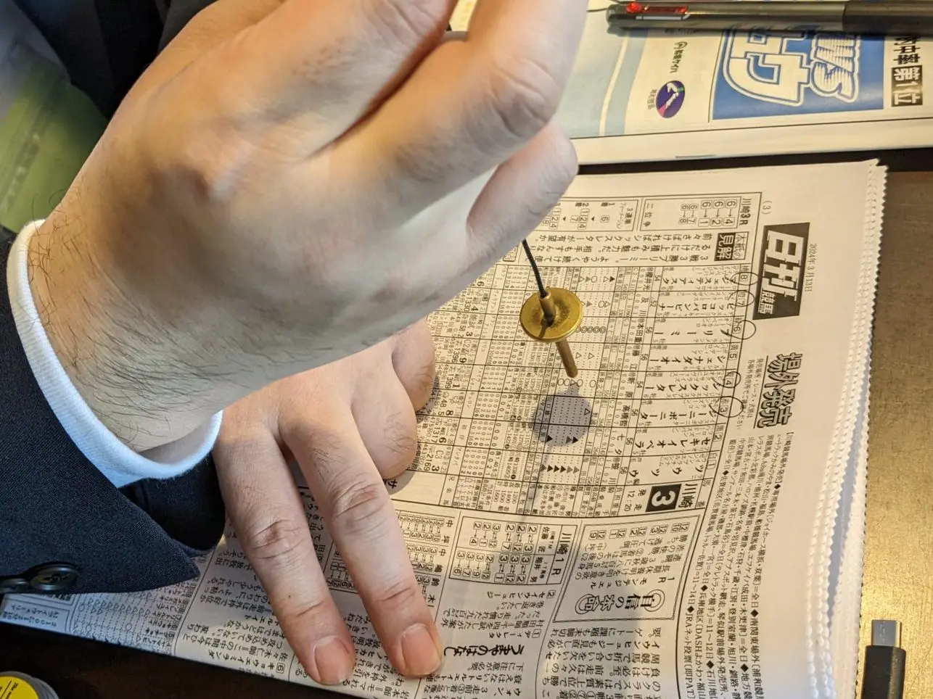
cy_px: 350
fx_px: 728
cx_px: 466
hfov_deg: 65.3
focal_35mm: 27
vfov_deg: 51.3
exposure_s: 1/99.9
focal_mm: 4.38
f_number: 1.73
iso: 87
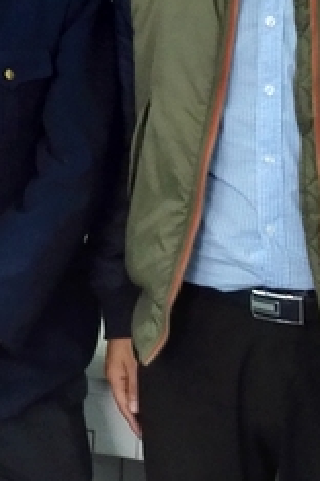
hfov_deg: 10.0
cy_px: -78
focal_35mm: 129
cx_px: -283
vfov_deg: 15.4
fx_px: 1720
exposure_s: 1/50
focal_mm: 3.8
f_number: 2
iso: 100
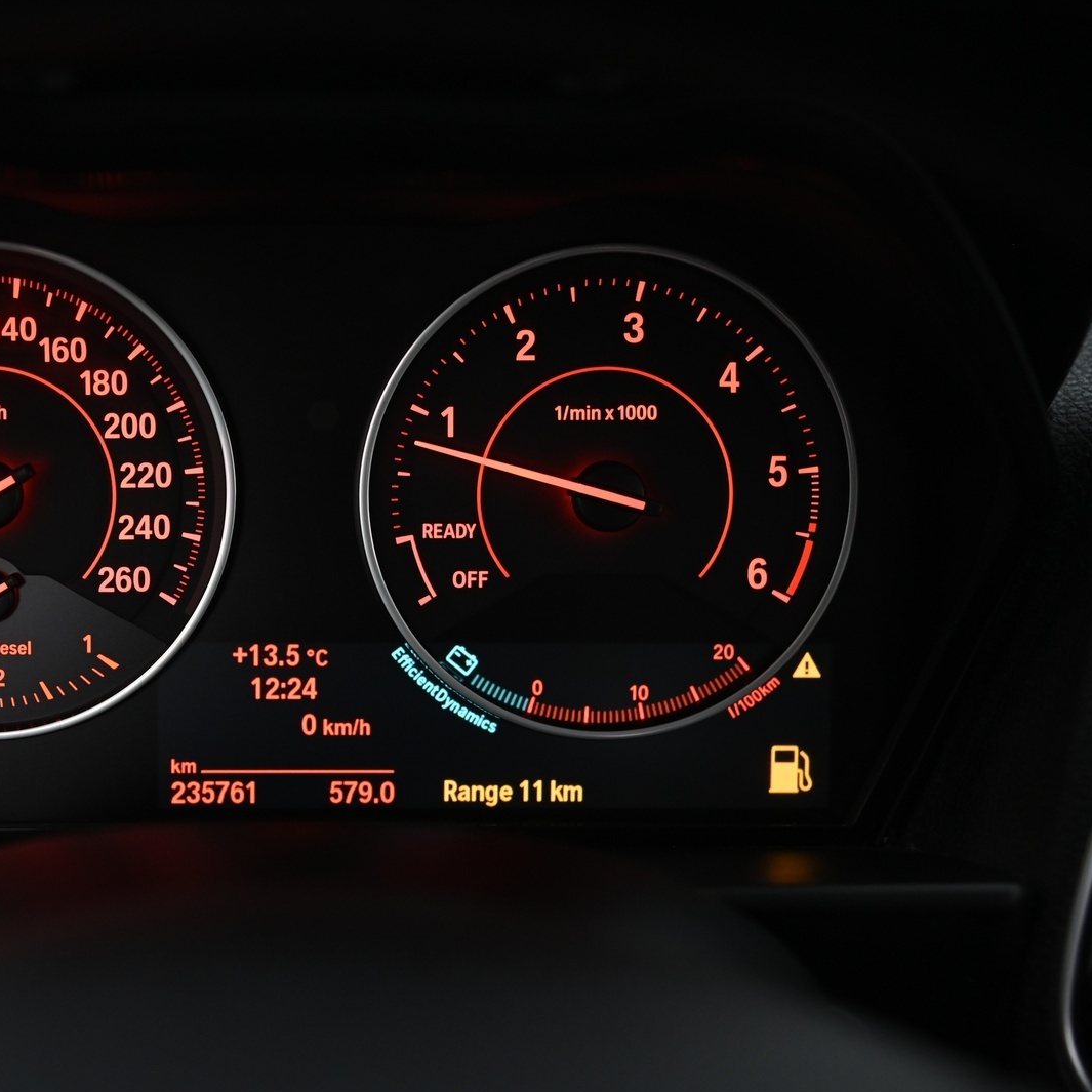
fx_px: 2034
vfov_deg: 30.0
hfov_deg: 29.7
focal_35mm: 57
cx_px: 302
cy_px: 552
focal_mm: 44
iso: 2000
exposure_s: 1/30
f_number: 4
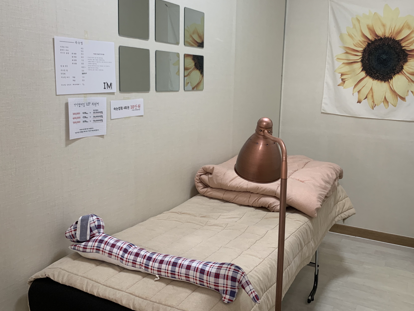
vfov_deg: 44.0
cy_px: 131
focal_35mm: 32
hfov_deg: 56.5
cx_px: 242
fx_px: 383
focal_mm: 4.25
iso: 125
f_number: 1.8
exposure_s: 1/60
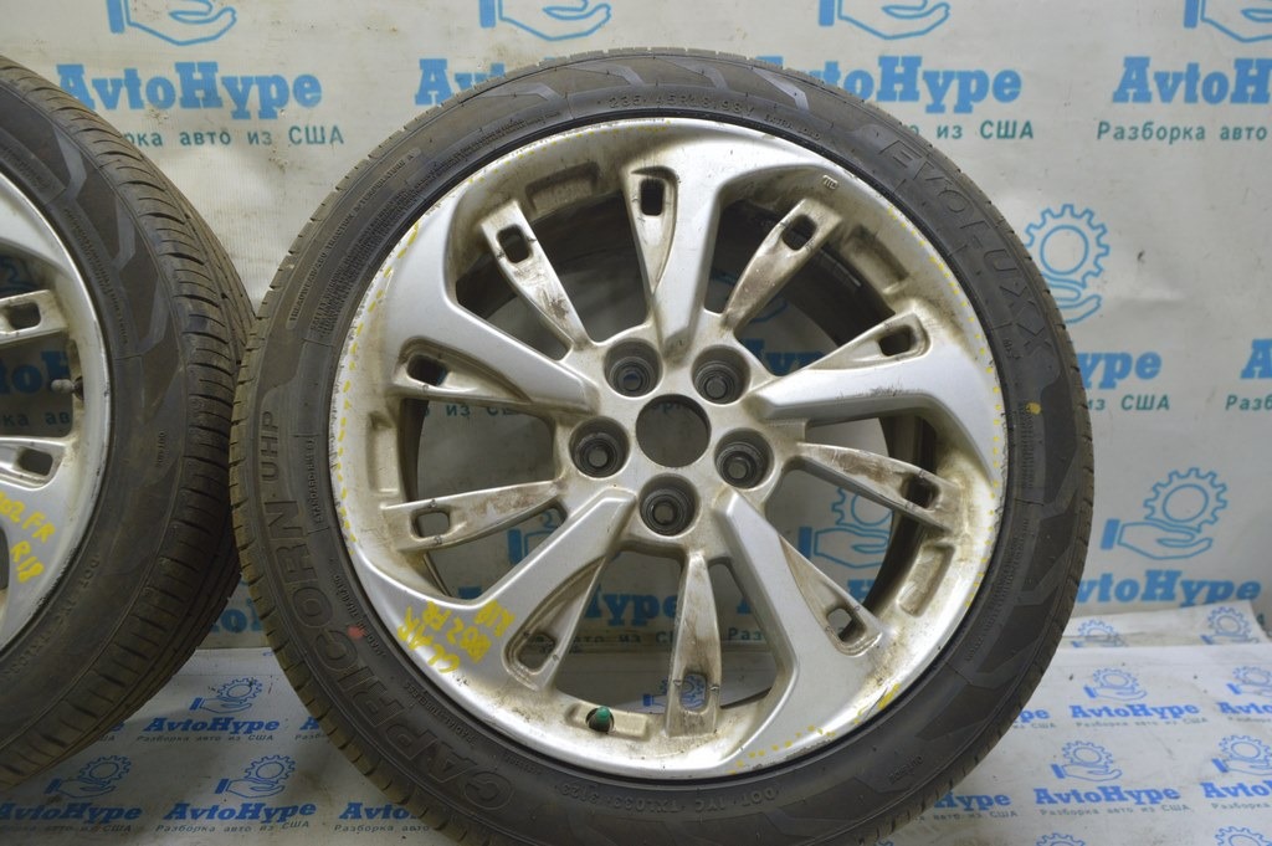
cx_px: 636
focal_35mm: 30
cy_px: 423
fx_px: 1059
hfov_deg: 62.0
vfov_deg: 43.5
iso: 400
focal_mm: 20
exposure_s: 1/20
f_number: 5.6
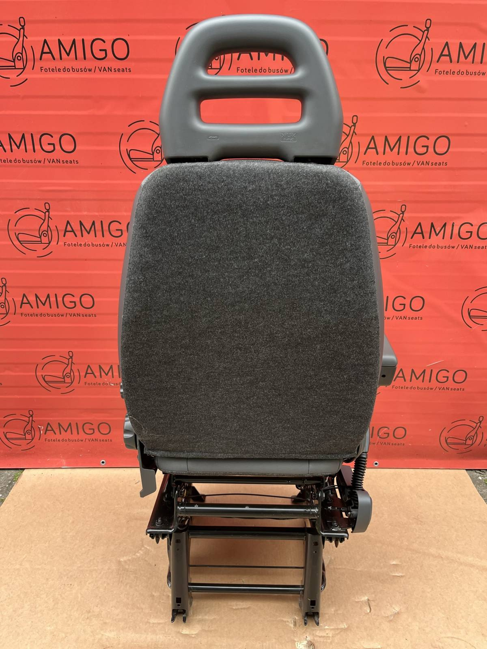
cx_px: 244
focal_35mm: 26
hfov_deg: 53.1
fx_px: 488
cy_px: 324
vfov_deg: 67.3
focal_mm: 5.1
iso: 80
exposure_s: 1/122
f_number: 1.6
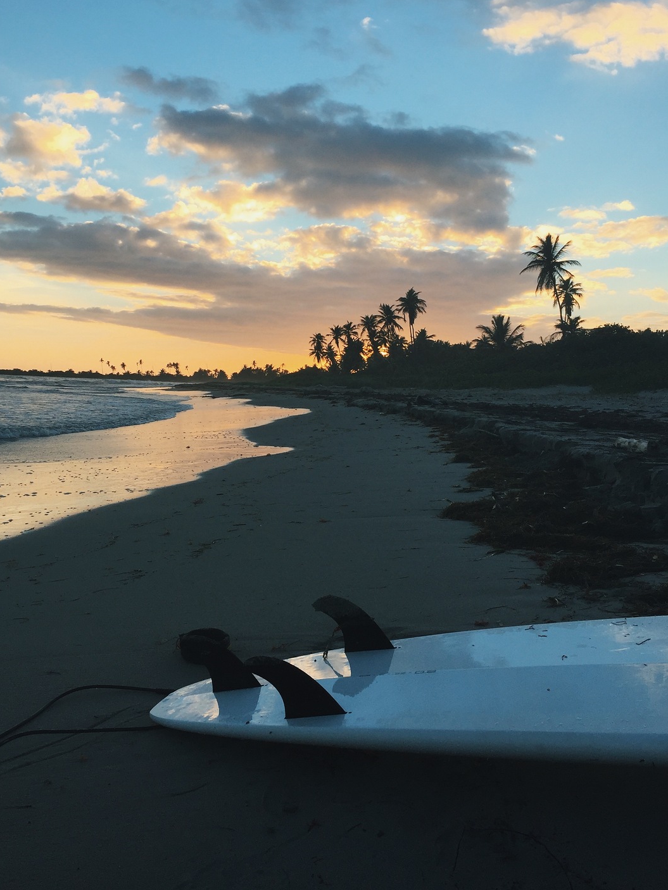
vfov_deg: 55.2
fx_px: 849
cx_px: 298
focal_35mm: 33
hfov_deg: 42.9
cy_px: 394
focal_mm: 4.15
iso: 32
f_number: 2.2
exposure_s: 1/920
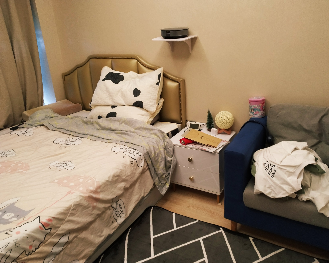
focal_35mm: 26
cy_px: 129
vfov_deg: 54.9
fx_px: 253
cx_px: 177
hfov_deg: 65.9
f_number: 1.9
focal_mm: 3.94
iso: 250
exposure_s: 1/20
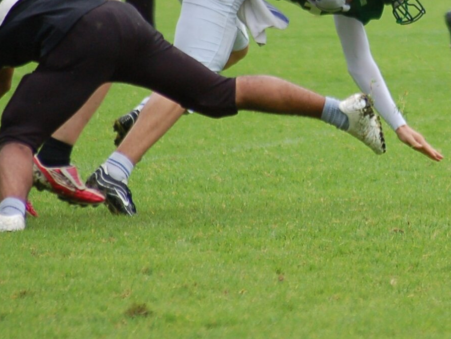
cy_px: -26
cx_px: 442
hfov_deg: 2.6
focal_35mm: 777
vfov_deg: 1.9
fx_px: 10125
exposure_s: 1/800
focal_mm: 220
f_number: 5.3
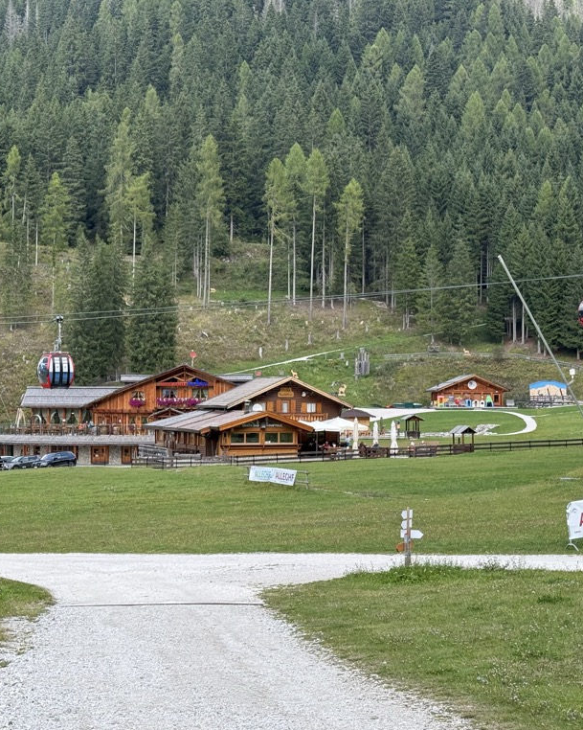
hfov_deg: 24.2
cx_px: 232
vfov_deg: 30.0
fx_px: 1360
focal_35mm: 63
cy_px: 367
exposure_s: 1/928
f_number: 1.78
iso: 64
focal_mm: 6.76
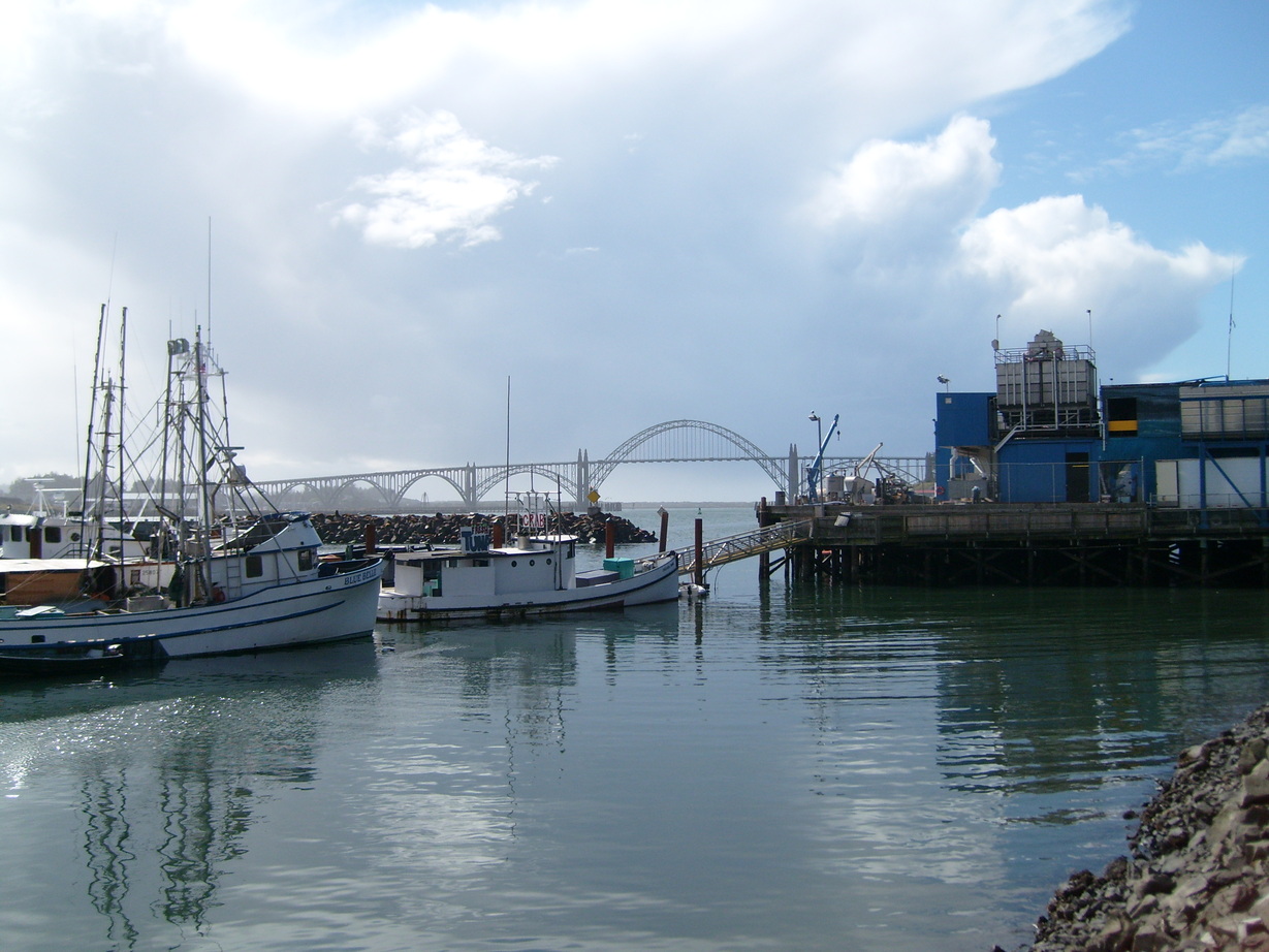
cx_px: 634
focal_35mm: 35
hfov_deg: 52.6
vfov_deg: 40.7
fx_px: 1283
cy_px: 476
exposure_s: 1/250
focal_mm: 5.8
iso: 80
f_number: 7.1
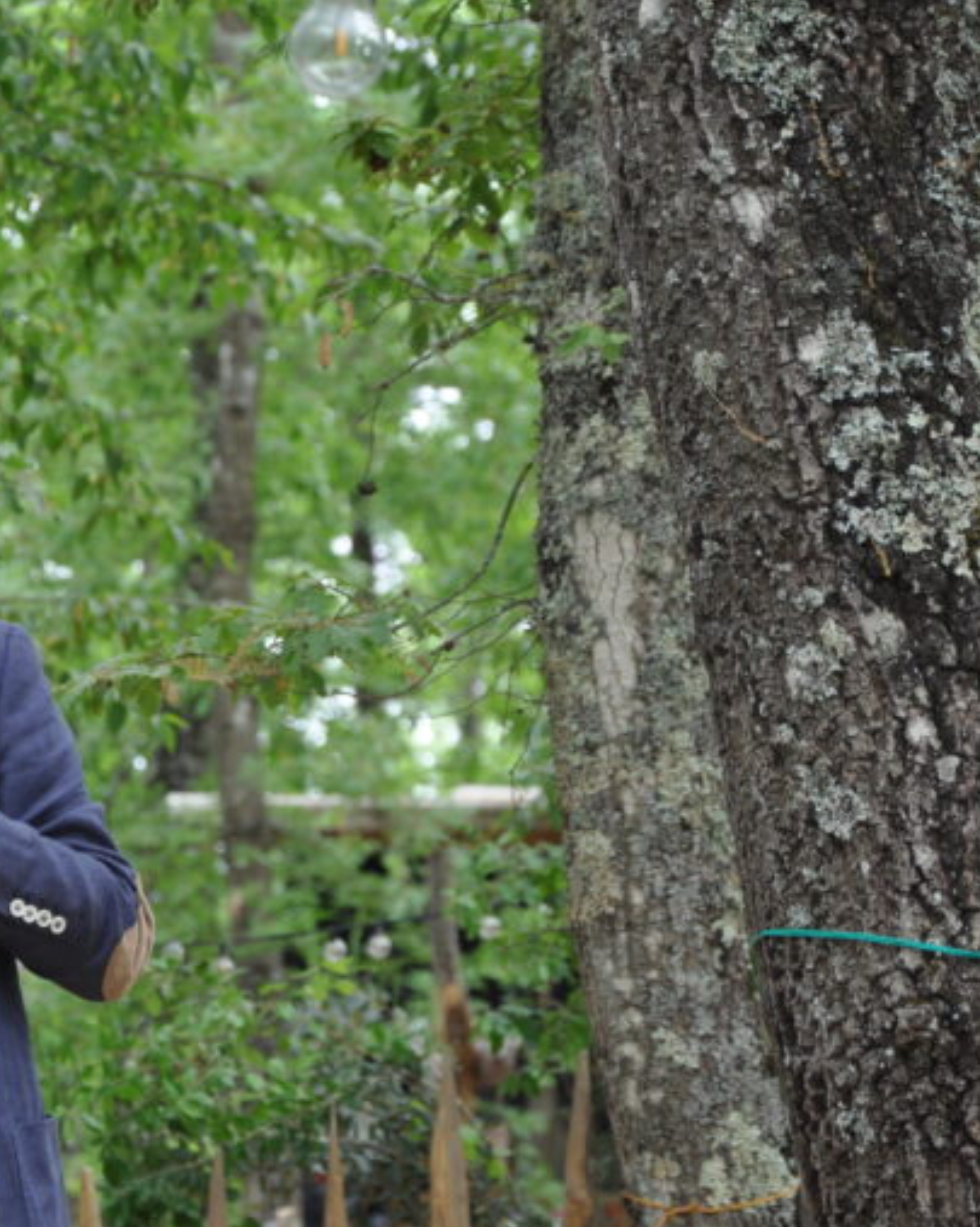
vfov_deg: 8.6
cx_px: 82
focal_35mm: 224
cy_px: 615
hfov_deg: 6.9
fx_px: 8118
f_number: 5.6
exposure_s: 1/60
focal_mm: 105
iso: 400
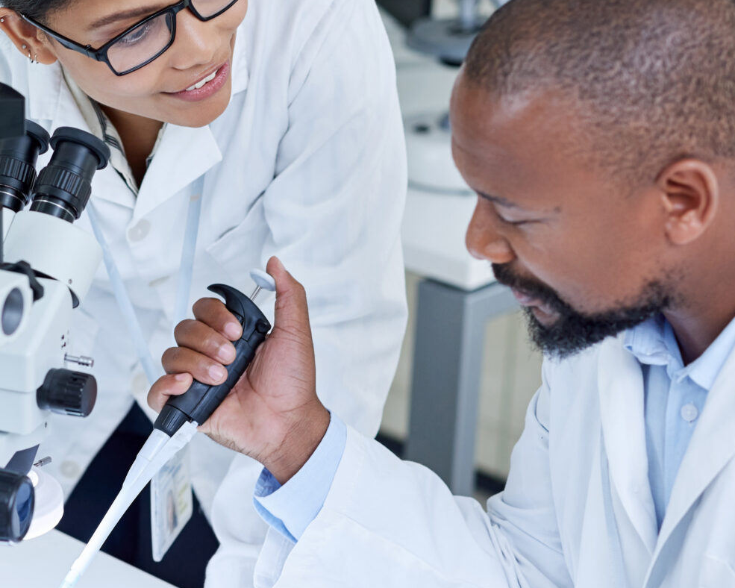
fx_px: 2654
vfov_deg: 12.6
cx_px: 36
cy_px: 391
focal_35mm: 122
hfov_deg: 15.5
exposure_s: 1/200
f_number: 2.2
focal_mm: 50
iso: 100
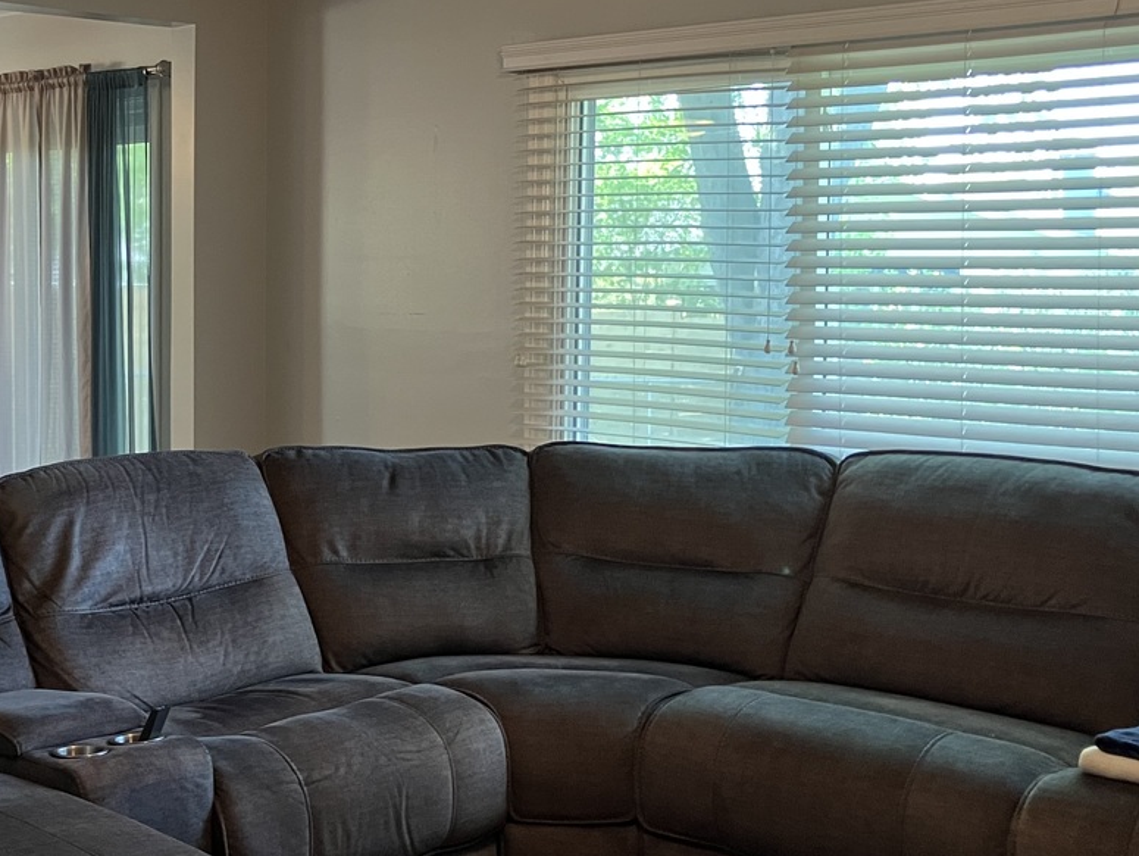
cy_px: 368
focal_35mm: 52
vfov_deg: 28.0
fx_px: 1712
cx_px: 200
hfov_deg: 35.4
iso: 200
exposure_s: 1/60
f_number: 1.8
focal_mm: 3.99
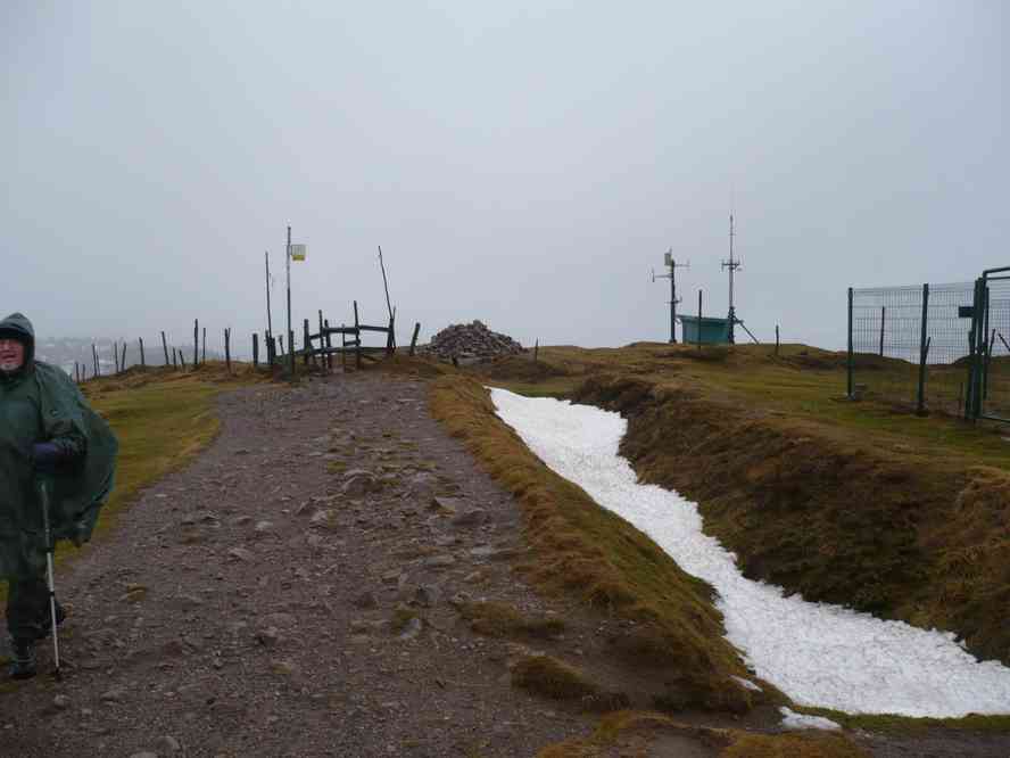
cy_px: 379
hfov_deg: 52.6
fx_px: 1021
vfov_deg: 40.7
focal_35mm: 35
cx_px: 505
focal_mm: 5.8
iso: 100
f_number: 2.8
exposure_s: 1/200
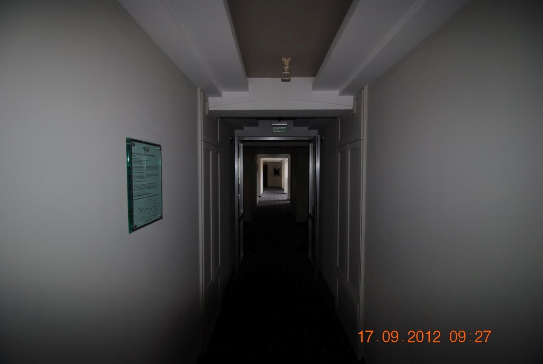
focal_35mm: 15
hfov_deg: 100.3
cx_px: 272
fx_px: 227
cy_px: 182
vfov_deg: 77.5
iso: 200
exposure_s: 1/60
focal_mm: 10
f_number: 3.5
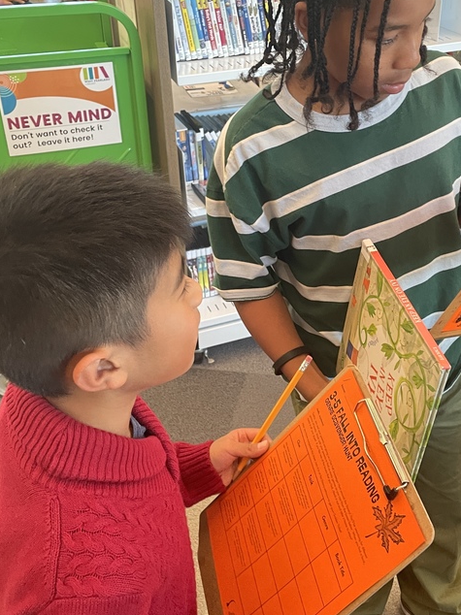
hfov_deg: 33.9
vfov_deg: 44.7
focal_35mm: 42
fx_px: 746
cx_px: 322
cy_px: 273
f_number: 1.6
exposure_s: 1/60
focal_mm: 4.2
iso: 200
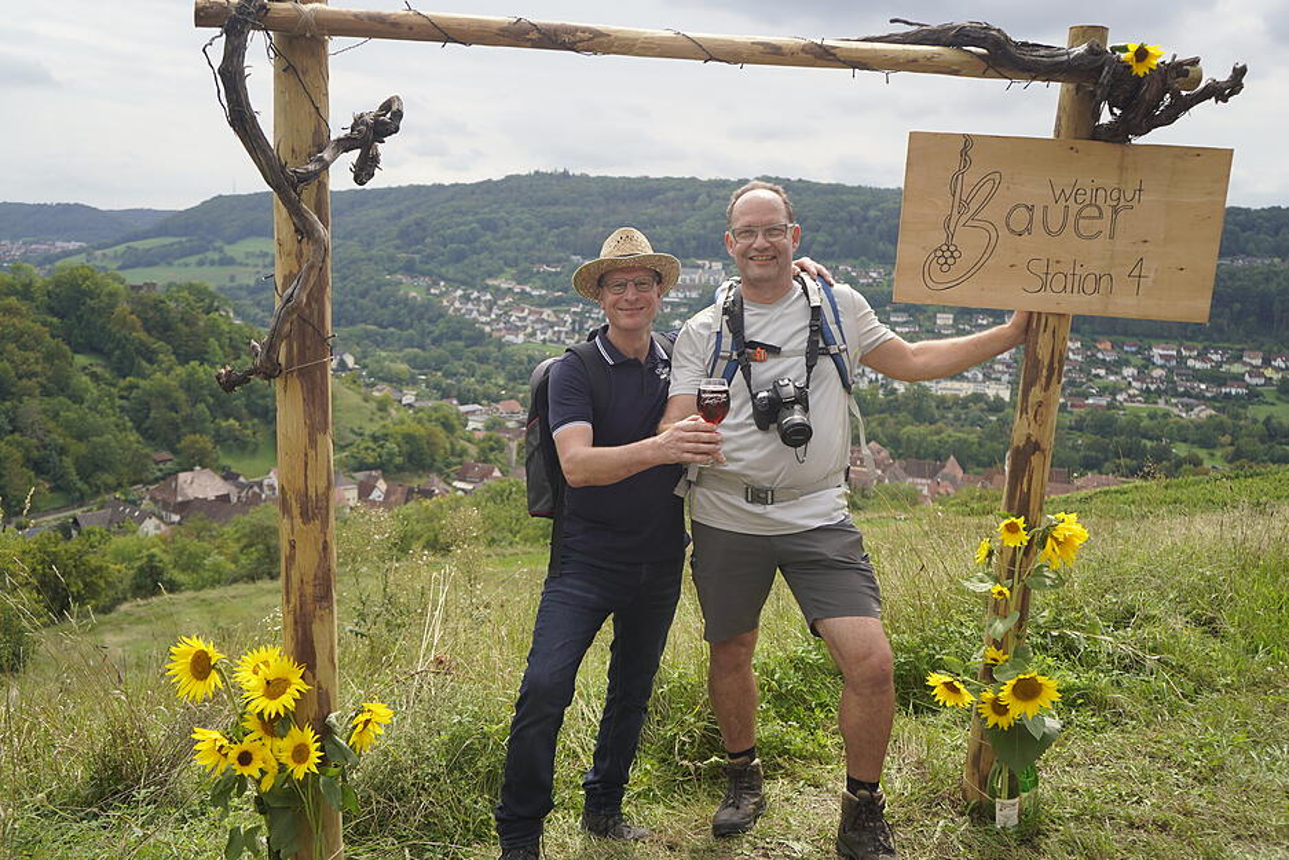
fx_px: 1074
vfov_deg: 43.6
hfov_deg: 61.9
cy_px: 430
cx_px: 644
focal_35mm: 30
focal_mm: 30
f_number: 4.5
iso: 100
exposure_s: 1/500
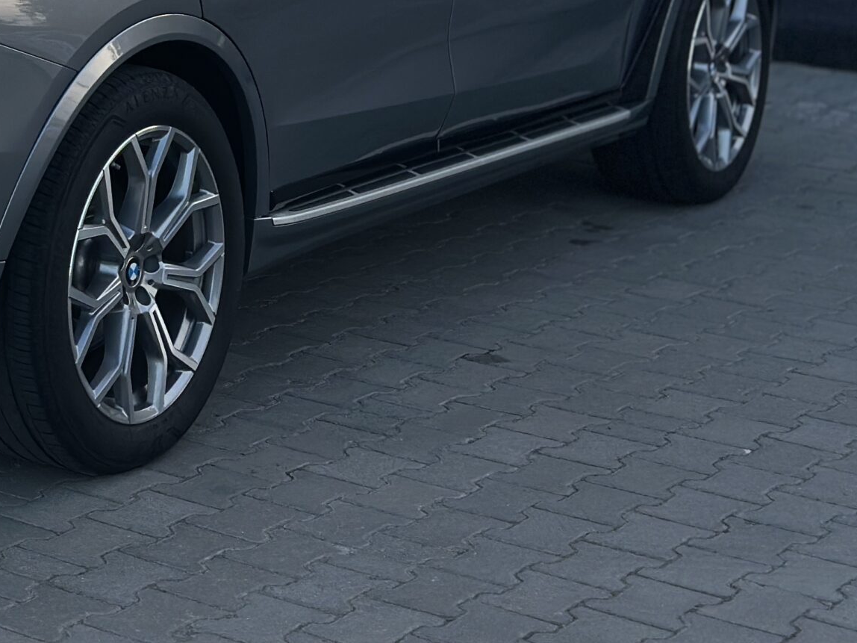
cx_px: -93
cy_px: -72
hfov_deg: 17.7
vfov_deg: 13.5
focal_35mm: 107
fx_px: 2649
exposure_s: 1/1376
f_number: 1.78
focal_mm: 6.86
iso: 80
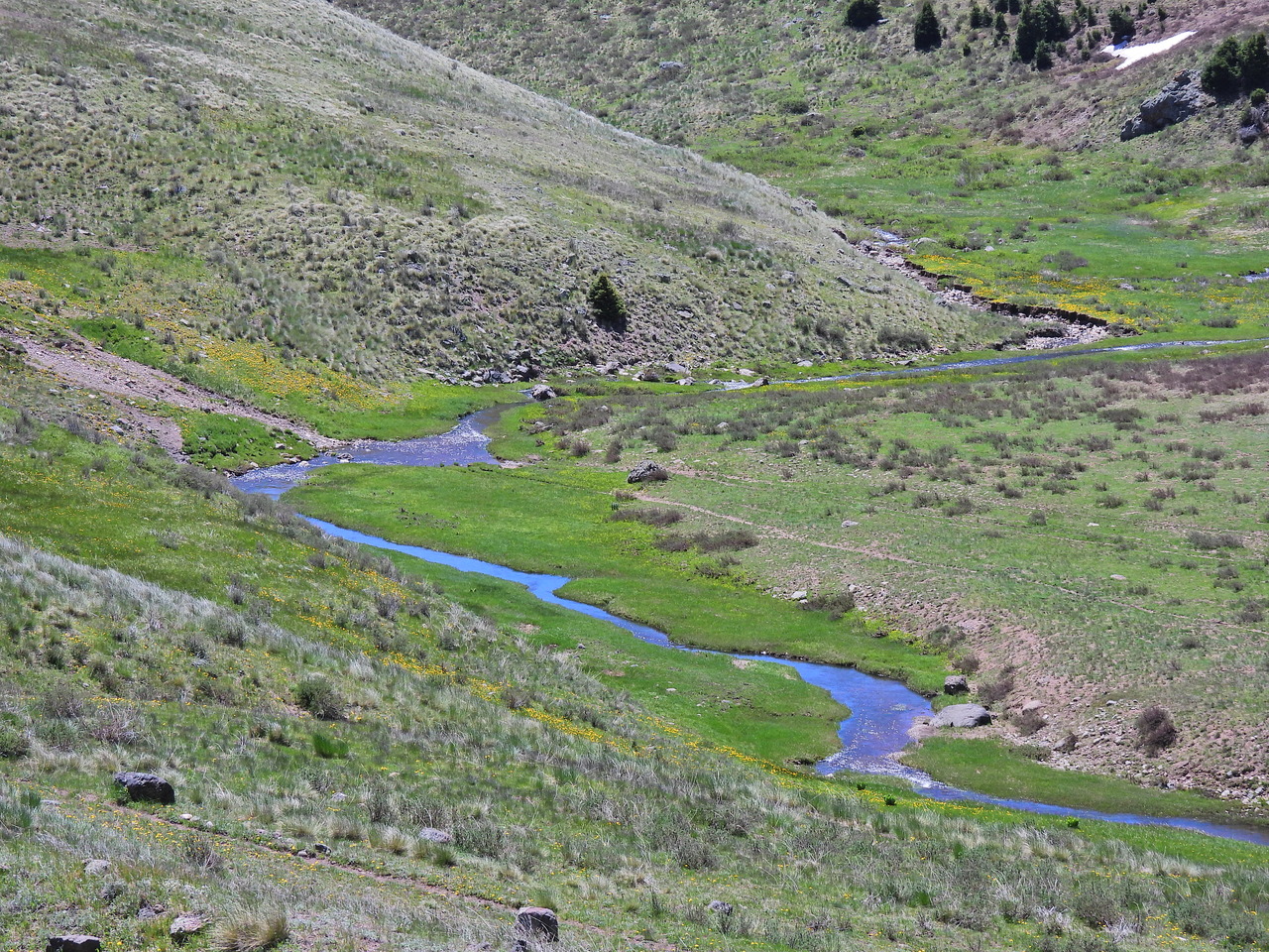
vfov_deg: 11.9
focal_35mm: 125
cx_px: 634
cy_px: 476
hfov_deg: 15.8
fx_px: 4582
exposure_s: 1/640
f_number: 4
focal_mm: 22.3
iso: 100
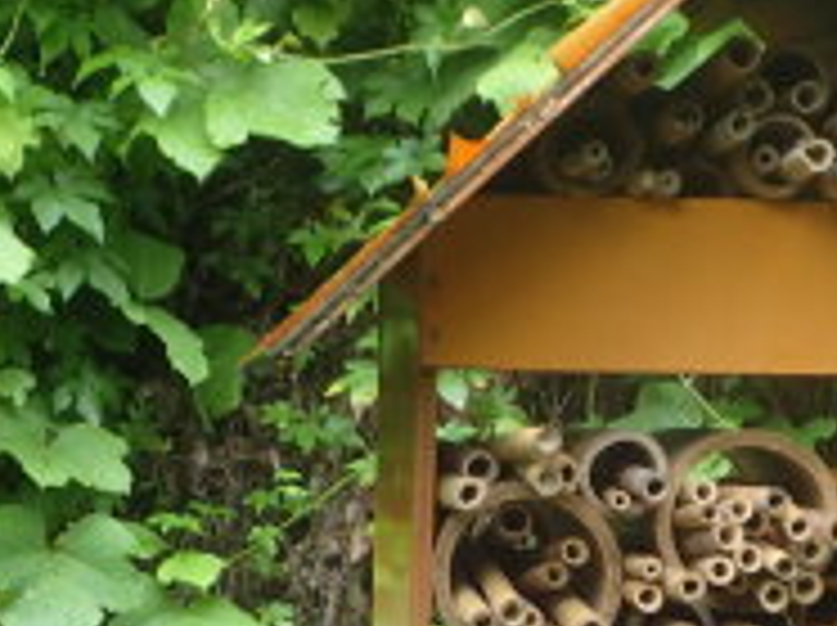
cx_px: 574
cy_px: 642
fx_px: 2632
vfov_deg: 13.3
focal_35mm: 109
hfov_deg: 18.0
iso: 200
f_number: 2.7
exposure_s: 1/50
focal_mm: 6.86
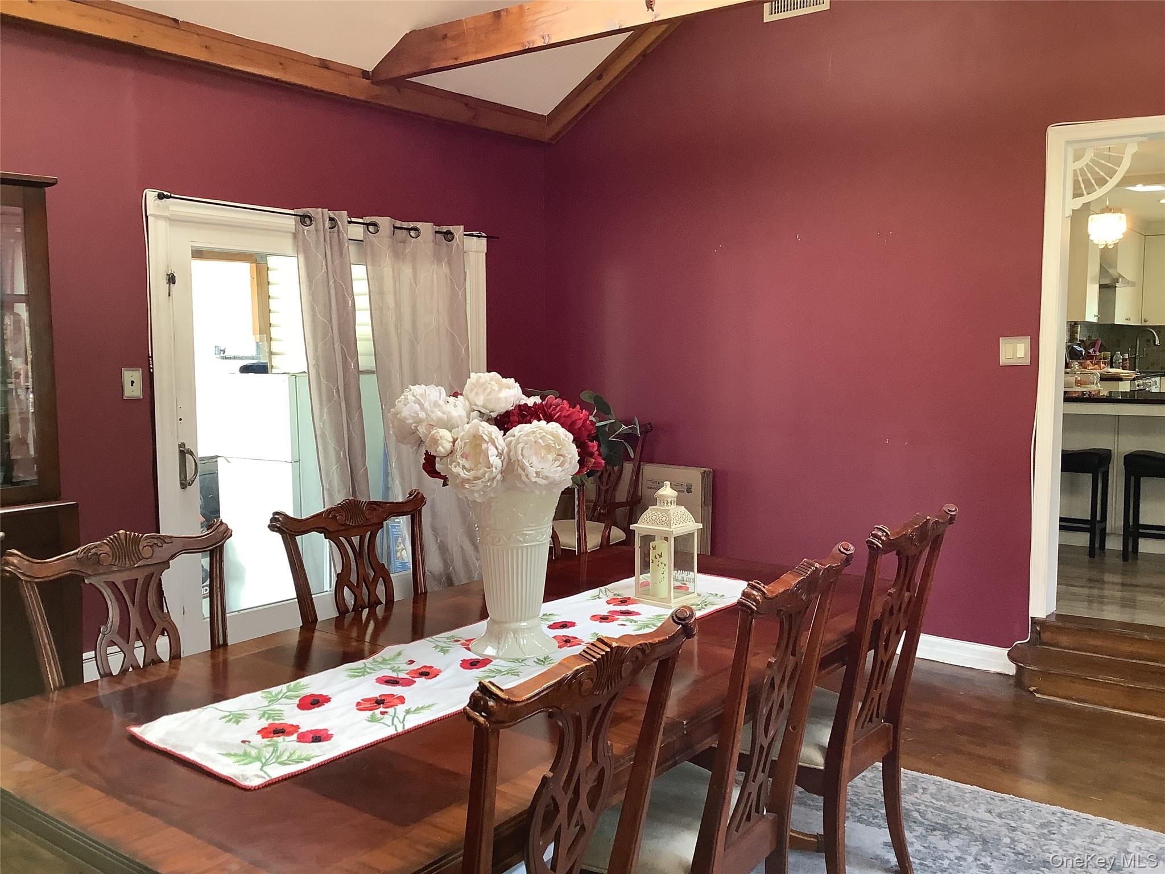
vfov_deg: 45.4
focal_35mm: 31
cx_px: 582
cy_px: 437
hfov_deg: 58.4
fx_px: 1043
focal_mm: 3.3
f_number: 2.4
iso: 100
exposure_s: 1/50
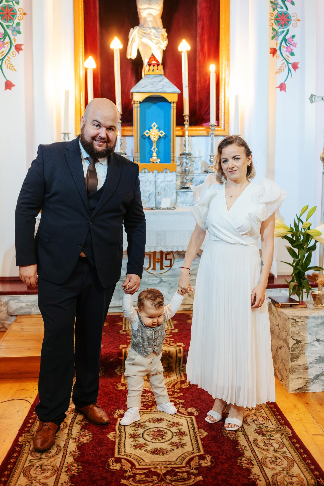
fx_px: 472
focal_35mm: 35
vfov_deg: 54.4
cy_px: 243
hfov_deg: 37.9
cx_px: 162
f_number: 2.8
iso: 800
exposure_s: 1/125
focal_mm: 35
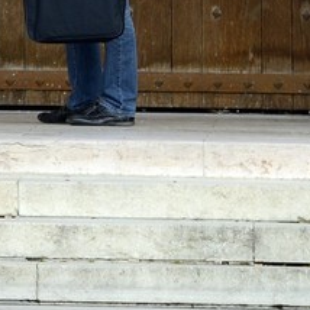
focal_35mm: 1143
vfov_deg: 1.5
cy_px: -807
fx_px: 11581
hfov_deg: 1.5
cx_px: -324
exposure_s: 1/160
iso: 200
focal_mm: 180
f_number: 11
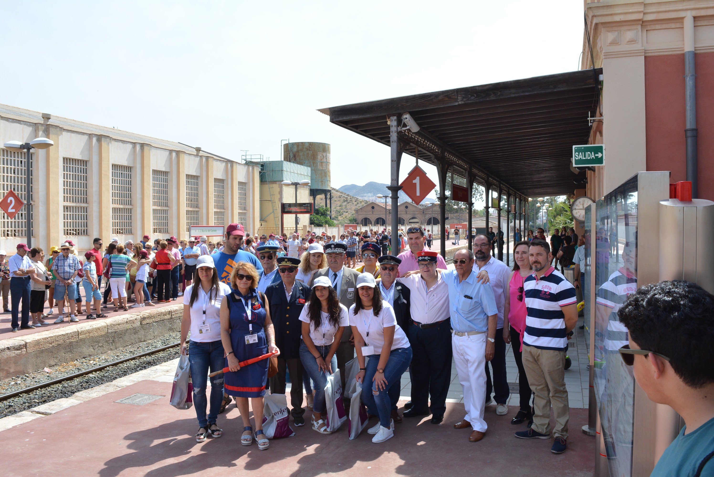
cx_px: 357
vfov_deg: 43.7
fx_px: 595
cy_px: 238
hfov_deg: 61.9
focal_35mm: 30
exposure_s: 1/400
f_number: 10
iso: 400
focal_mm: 20
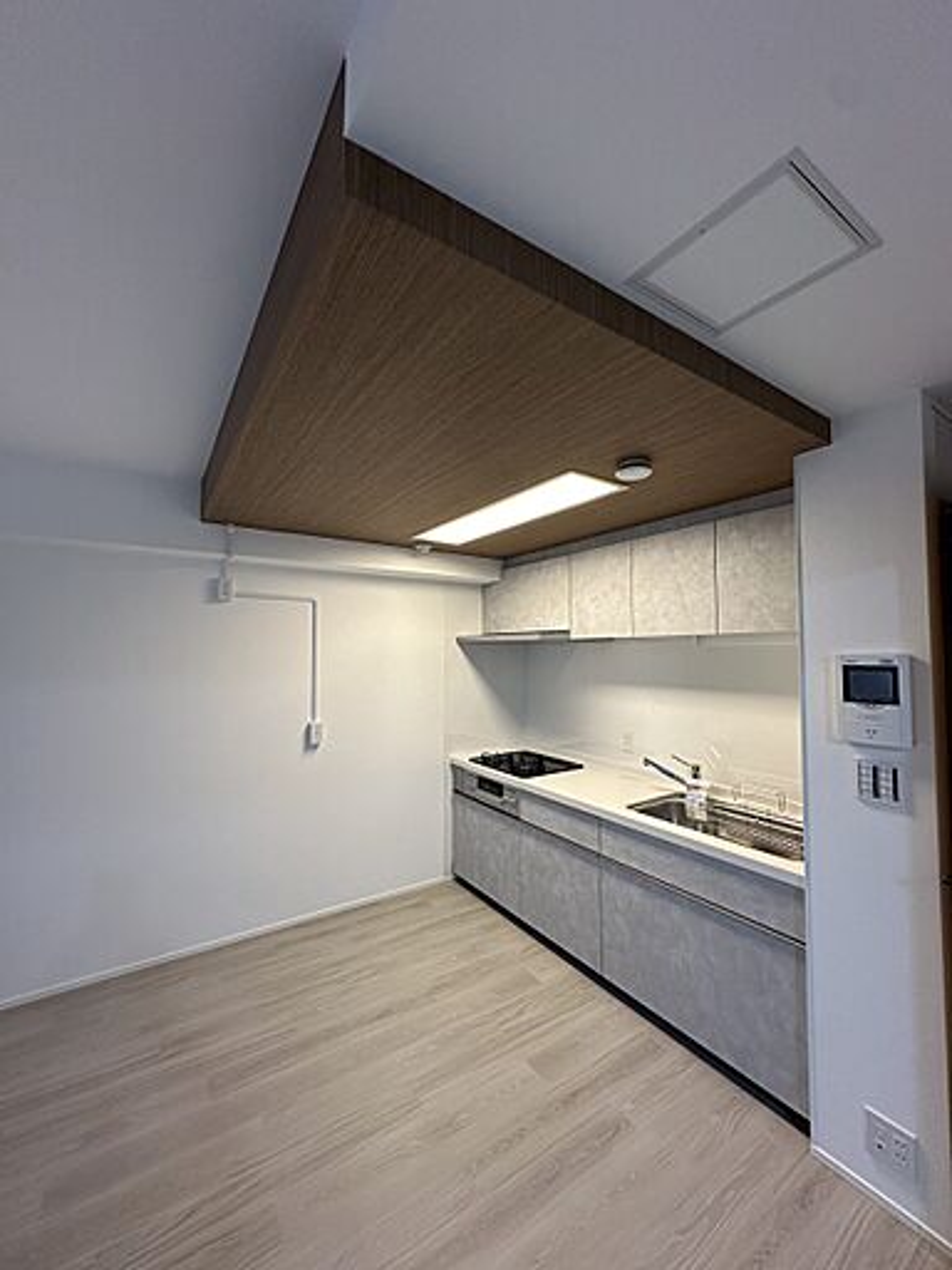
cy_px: 635
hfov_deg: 85.7
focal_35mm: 14
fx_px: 513
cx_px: 476
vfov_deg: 102.1
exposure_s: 1/100
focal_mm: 2.22
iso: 160
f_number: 2.2
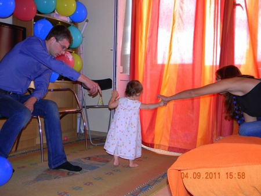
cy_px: 98
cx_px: 130
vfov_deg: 39.7
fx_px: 272
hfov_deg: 51.3
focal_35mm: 36
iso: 200
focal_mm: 6.4
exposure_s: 1/30
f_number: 3.7
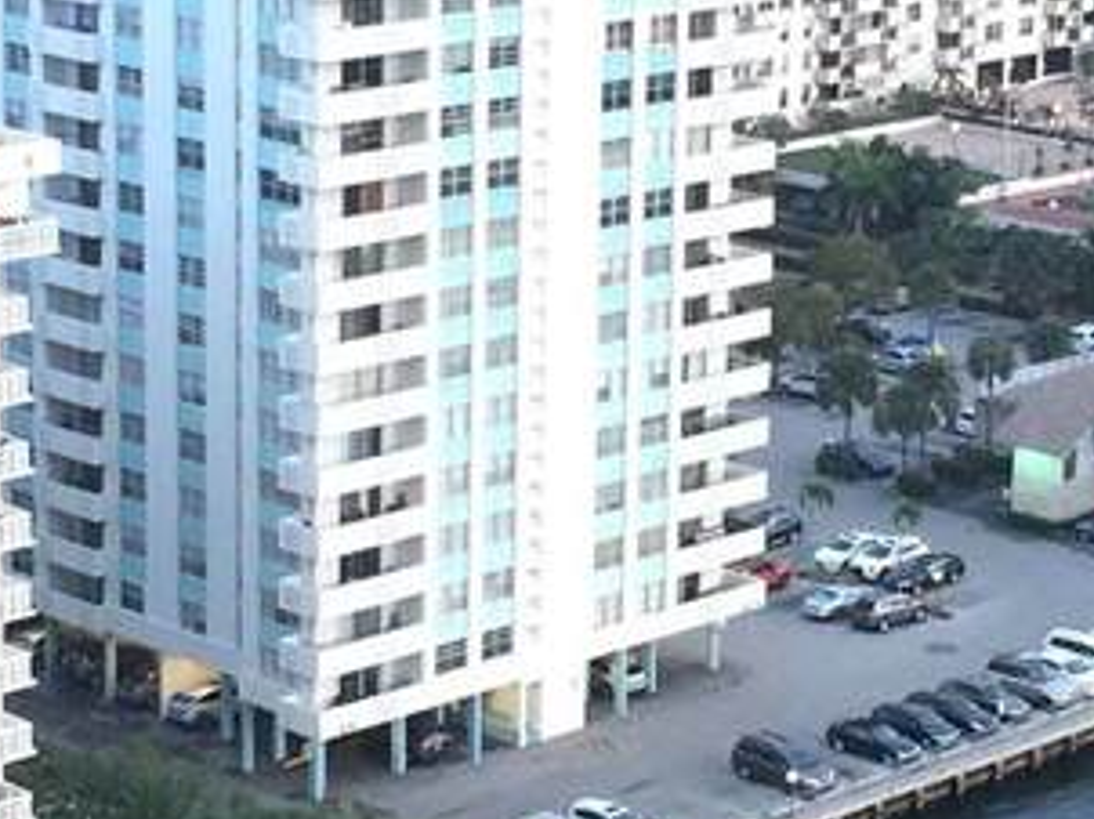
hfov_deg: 16.0
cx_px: 757
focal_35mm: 123
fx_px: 3884
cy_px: 228
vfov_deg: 12.0
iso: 64
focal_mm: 4.15
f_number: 2.2
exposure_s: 1/15
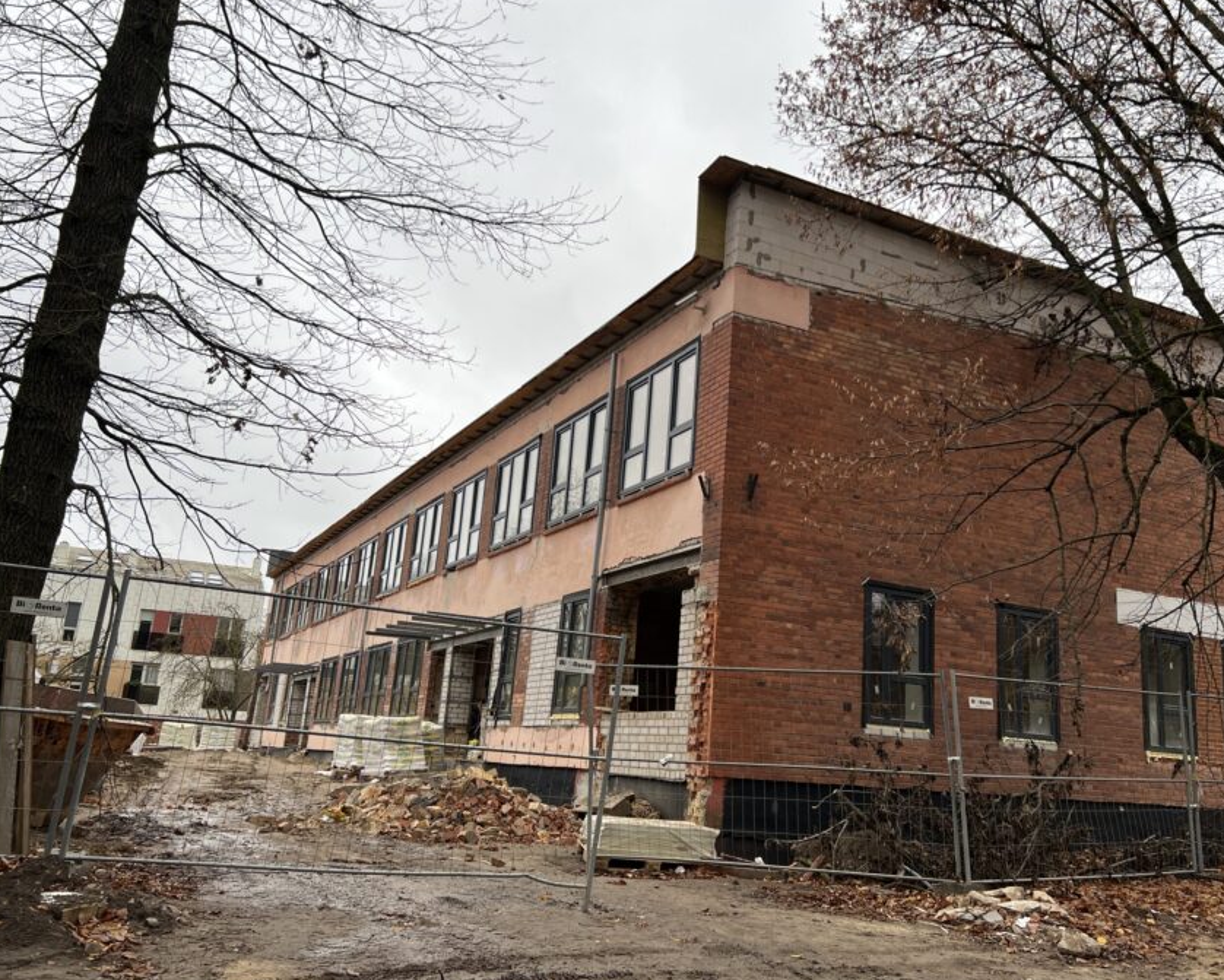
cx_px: 695
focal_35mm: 31
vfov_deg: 47.1
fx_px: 1123
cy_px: 499
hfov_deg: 57.0
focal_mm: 5.7
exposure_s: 1/170
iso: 40
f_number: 1.5
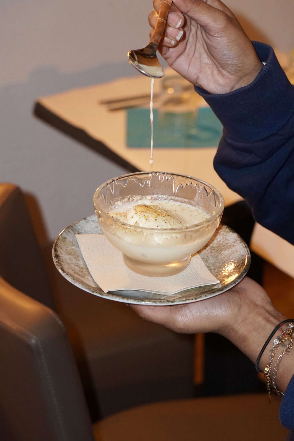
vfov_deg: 22.6
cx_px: 147
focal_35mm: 90
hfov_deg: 15.2
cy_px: 220
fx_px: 1102
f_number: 6.3
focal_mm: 60
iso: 2500
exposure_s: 1/80
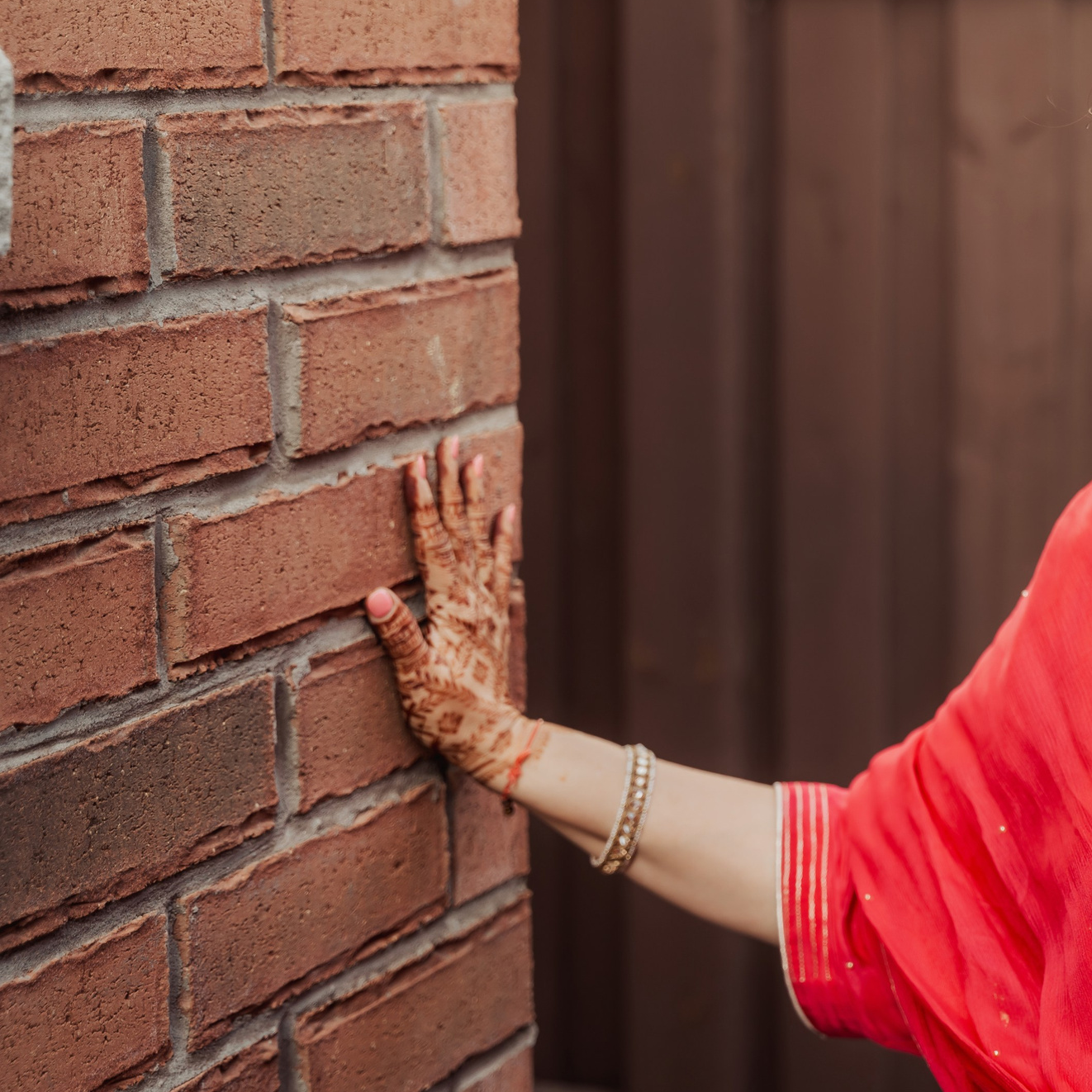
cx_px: 1024
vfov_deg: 21.9
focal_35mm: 79
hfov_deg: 21.3
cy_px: 450
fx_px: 2820
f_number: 2.8
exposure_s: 1/160
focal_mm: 48
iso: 125
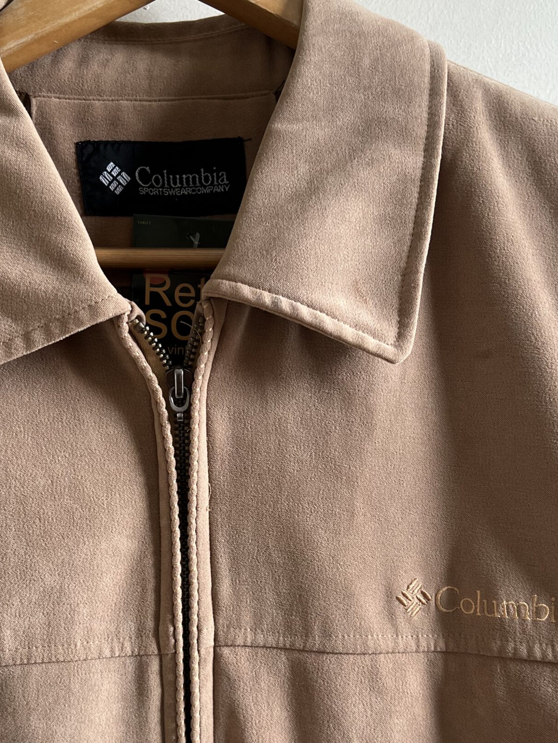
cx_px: 229
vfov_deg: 45.4
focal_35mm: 41
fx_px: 881
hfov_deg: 35.1
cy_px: 462
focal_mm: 5.7
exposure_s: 1/113
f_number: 1.5
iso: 125
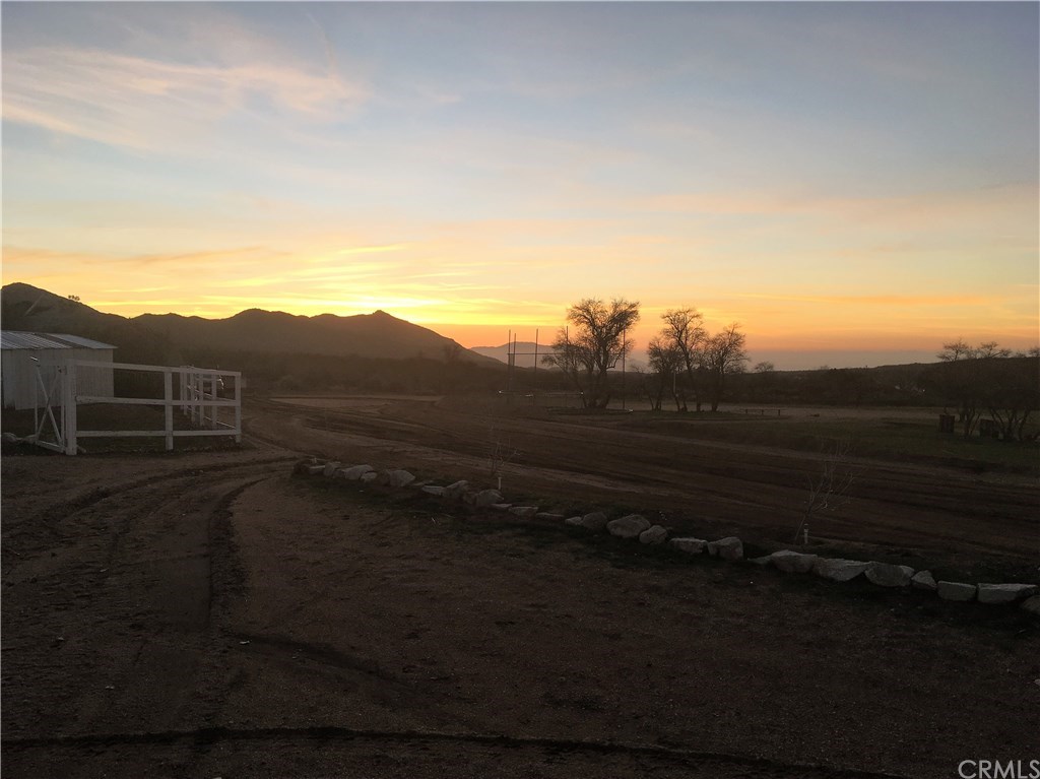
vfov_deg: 48.2
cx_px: 520
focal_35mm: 29
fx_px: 871
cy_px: 390
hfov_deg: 61.7
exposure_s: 1/221
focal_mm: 4.15
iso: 25
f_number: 2.2
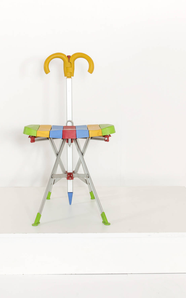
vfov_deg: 27.2
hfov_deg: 17.2
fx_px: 614
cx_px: 72
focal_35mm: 76
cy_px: 130
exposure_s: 1/160
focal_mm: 35
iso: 100
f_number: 16
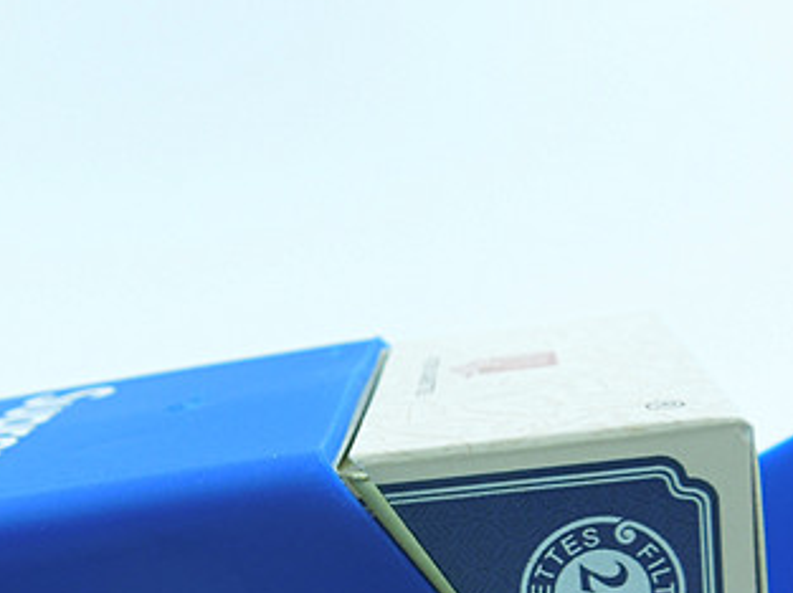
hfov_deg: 30.1
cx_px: 263
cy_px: 618
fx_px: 1464
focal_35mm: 64
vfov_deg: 21.9
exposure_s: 1/60
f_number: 3.3
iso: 100
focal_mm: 4.5
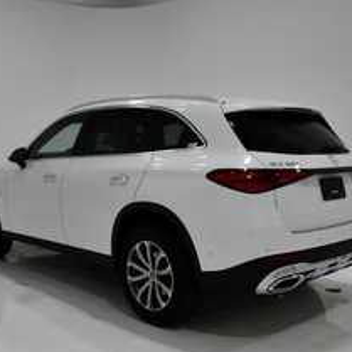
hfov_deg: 38.3
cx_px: 163
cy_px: 196
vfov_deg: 38.3
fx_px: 506
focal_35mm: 44
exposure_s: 1/250
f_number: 3.5
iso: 450
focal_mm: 18
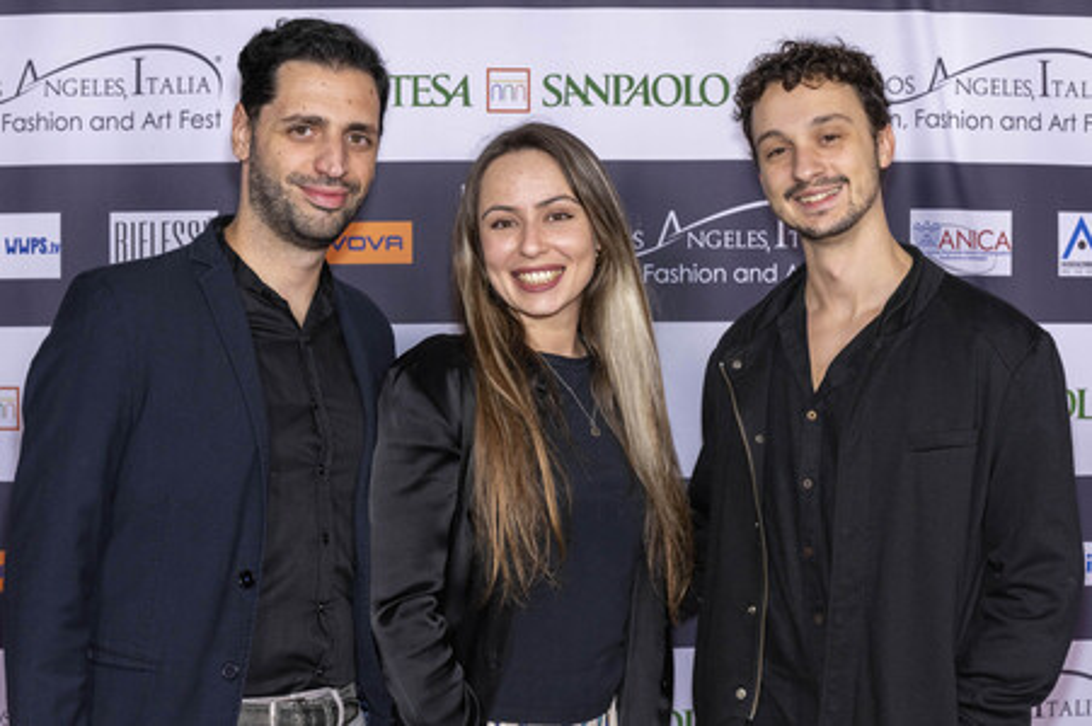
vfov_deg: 26.4
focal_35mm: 51
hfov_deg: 38.9
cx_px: 546
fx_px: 1546
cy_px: 363
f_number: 5.6
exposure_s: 1/200
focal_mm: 51
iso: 800
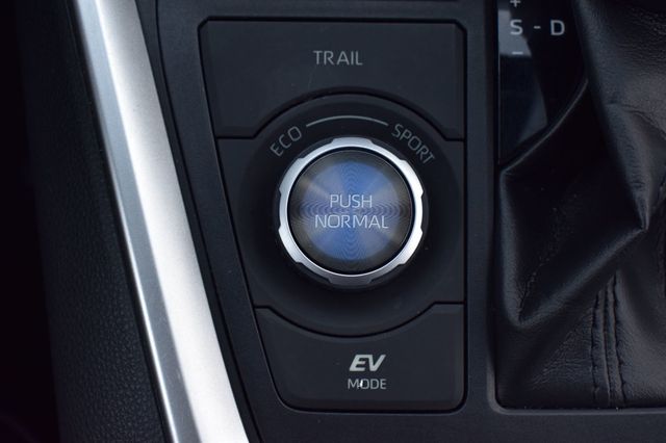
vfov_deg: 26.5
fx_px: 943
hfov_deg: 38.9
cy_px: 222
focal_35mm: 51
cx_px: 333
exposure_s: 1/25
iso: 400
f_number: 7.1
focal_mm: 34
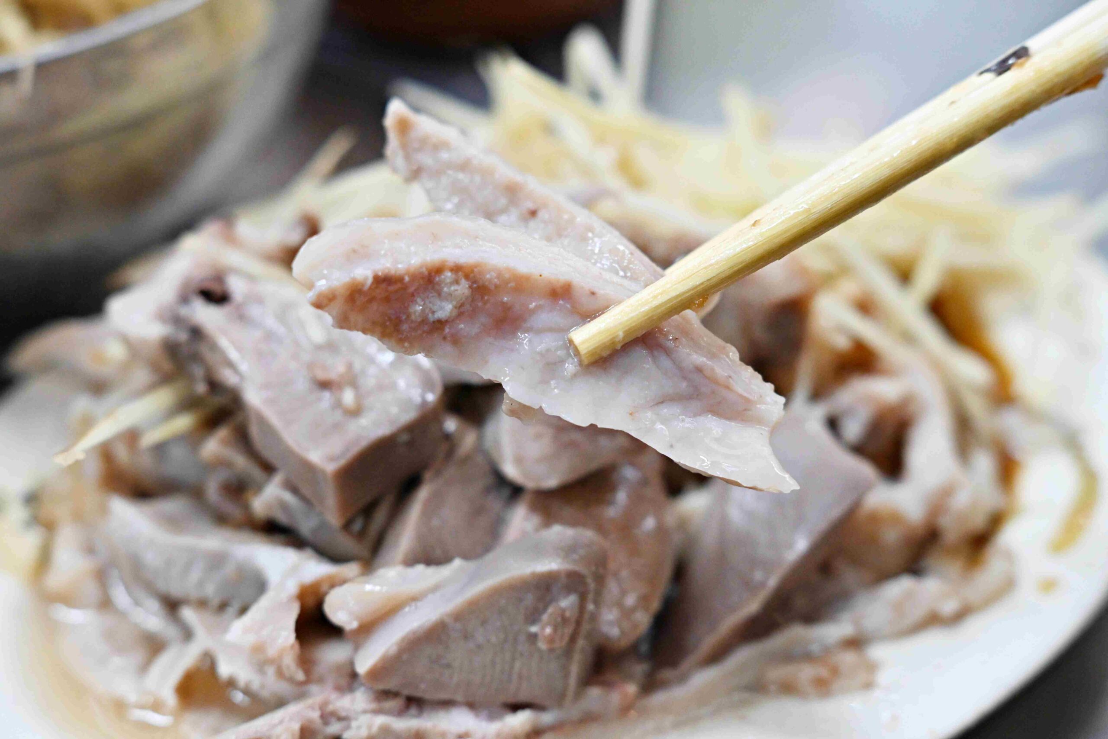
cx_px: 554
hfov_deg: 27.0
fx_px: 2308
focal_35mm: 75
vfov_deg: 18.2
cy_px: 370
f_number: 3.2
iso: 1400
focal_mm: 50
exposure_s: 1/160
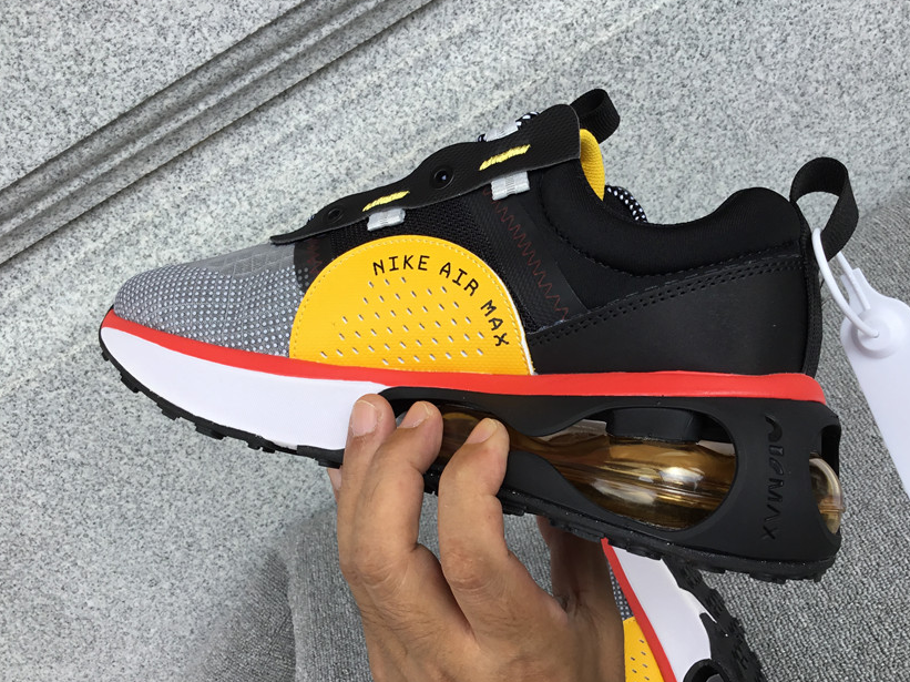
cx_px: 492
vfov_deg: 41.8
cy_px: 358
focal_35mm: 34
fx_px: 893
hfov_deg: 53.9
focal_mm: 3.3
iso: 25
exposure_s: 1/311
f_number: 2.4
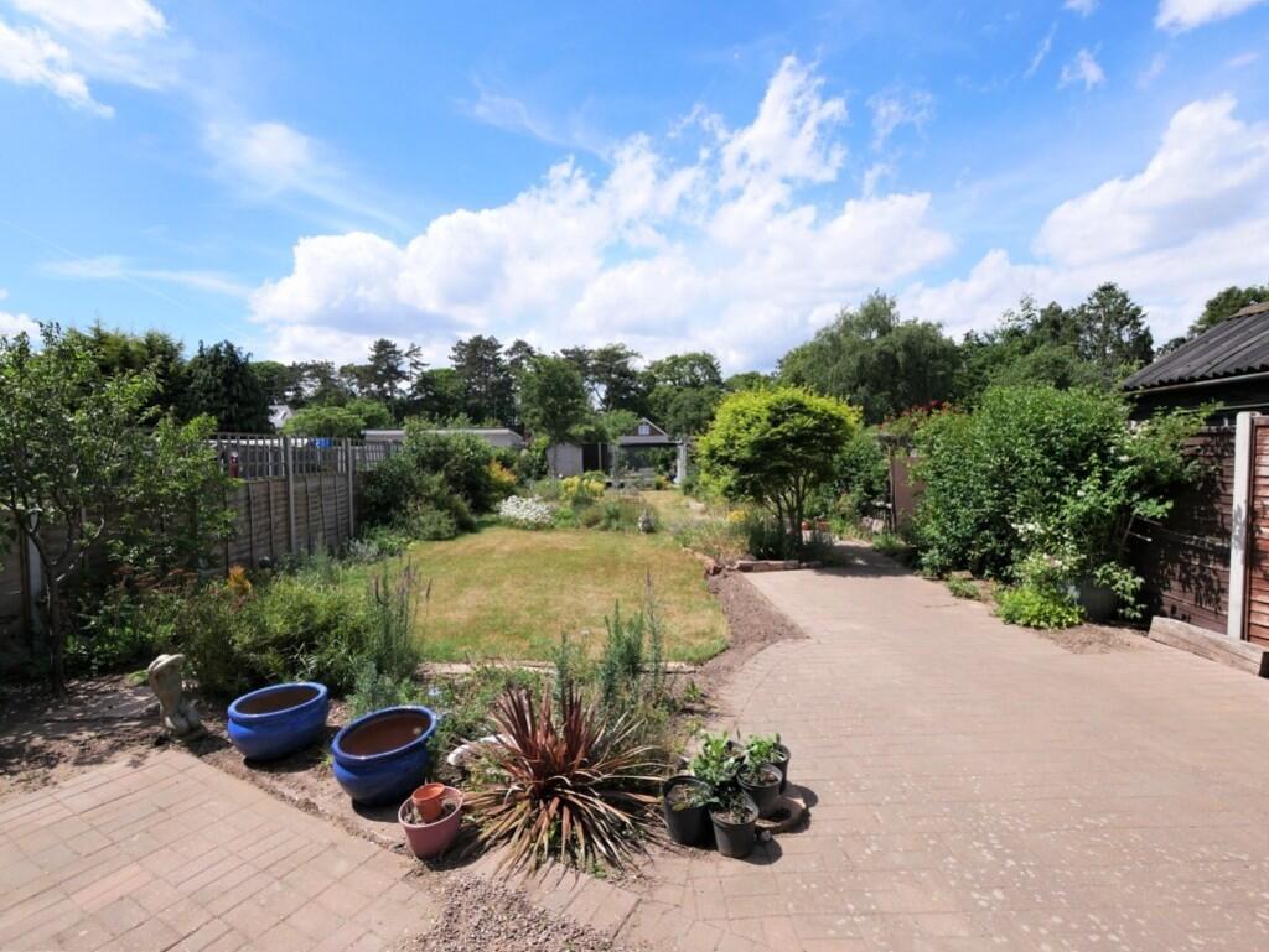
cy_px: 476
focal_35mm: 16
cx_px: 634
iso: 200
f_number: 8
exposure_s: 1/500
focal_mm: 8
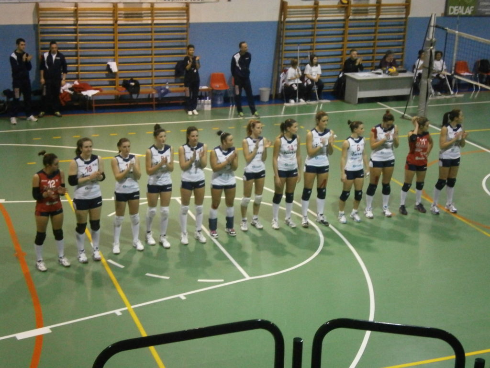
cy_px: 184
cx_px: 245
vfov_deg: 24.4
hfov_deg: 32.2
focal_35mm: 60
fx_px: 849
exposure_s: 1/20
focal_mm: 10.7
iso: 800
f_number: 3.9
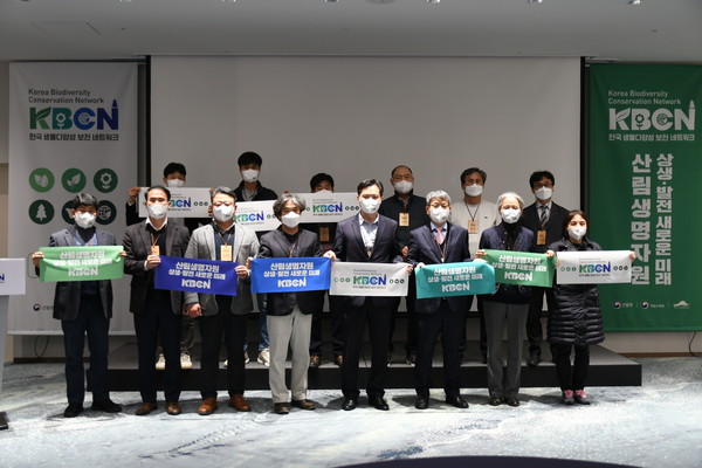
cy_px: 234
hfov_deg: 46.4
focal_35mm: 42
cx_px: 351
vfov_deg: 31.9
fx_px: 819
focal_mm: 28
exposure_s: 1/50
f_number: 3.2
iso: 500
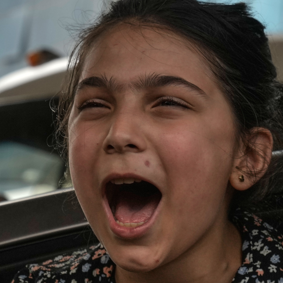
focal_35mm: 263
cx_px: 427
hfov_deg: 6.6
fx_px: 2433
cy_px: 253
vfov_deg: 6.6
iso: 500
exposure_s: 1/320
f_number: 7.1
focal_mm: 69
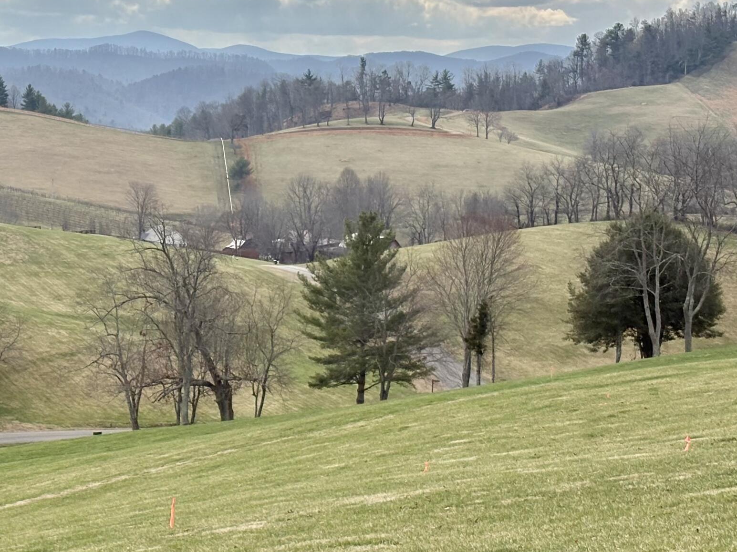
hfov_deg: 19.1
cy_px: 225
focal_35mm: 101
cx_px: 74
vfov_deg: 14.6
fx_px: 2150
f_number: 1.6
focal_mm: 5.96
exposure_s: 1/4329
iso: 40
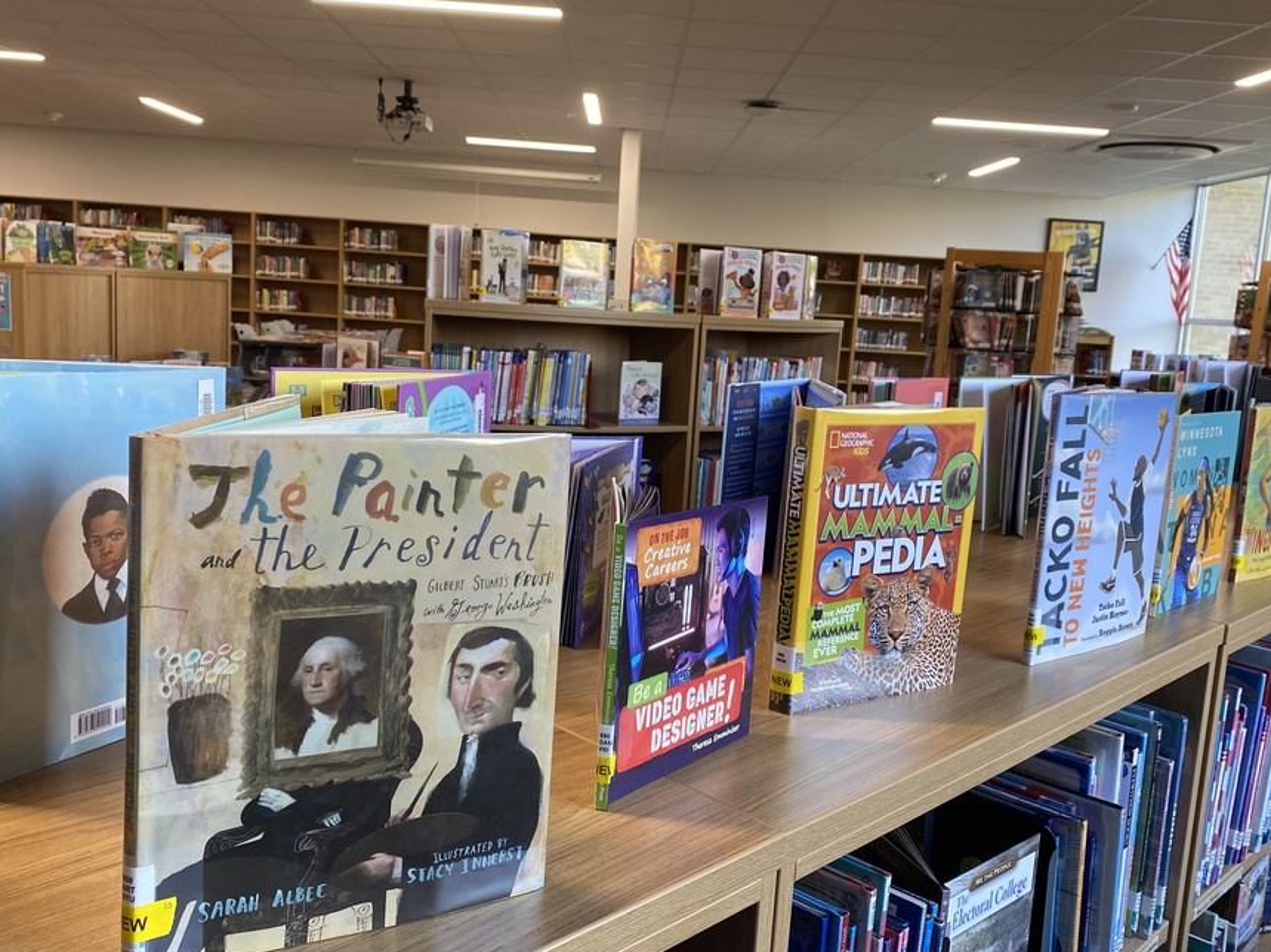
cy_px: 449
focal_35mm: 31
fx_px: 1138
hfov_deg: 58.3
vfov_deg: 45.4
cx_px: 658
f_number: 1.8
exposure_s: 1/100
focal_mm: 4.25
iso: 125
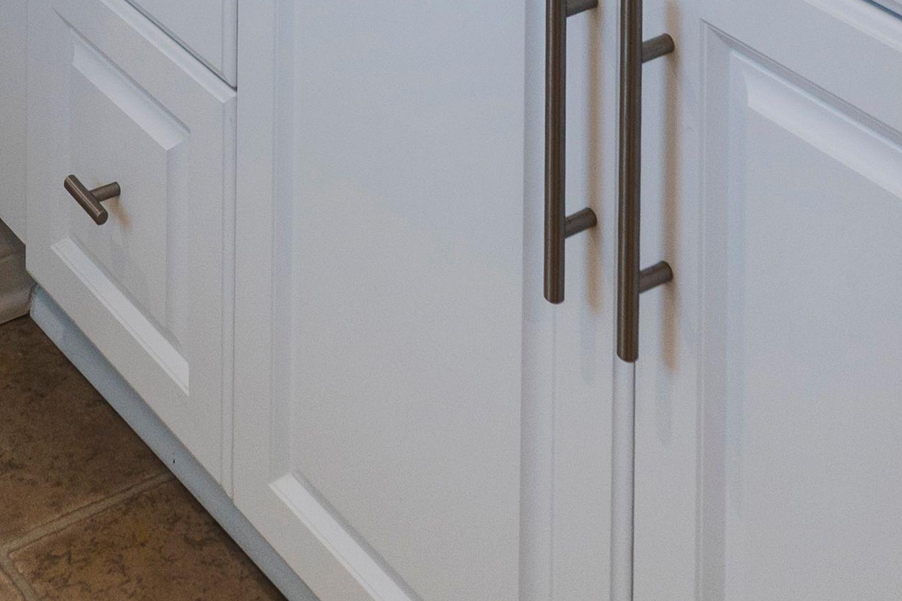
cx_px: -6
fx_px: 1929
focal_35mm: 77
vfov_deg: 12.3
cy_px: -993
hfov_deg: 25.0
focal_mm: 14
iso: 100
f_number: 7.1
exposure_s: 1/13
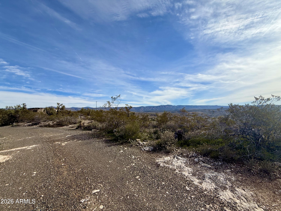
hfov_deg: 102.1
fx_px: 114
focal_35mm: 14
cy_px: 106
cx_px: 140
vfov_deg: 85.7
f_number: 2.2
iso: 50
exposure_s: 1/3125
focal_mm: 2.22
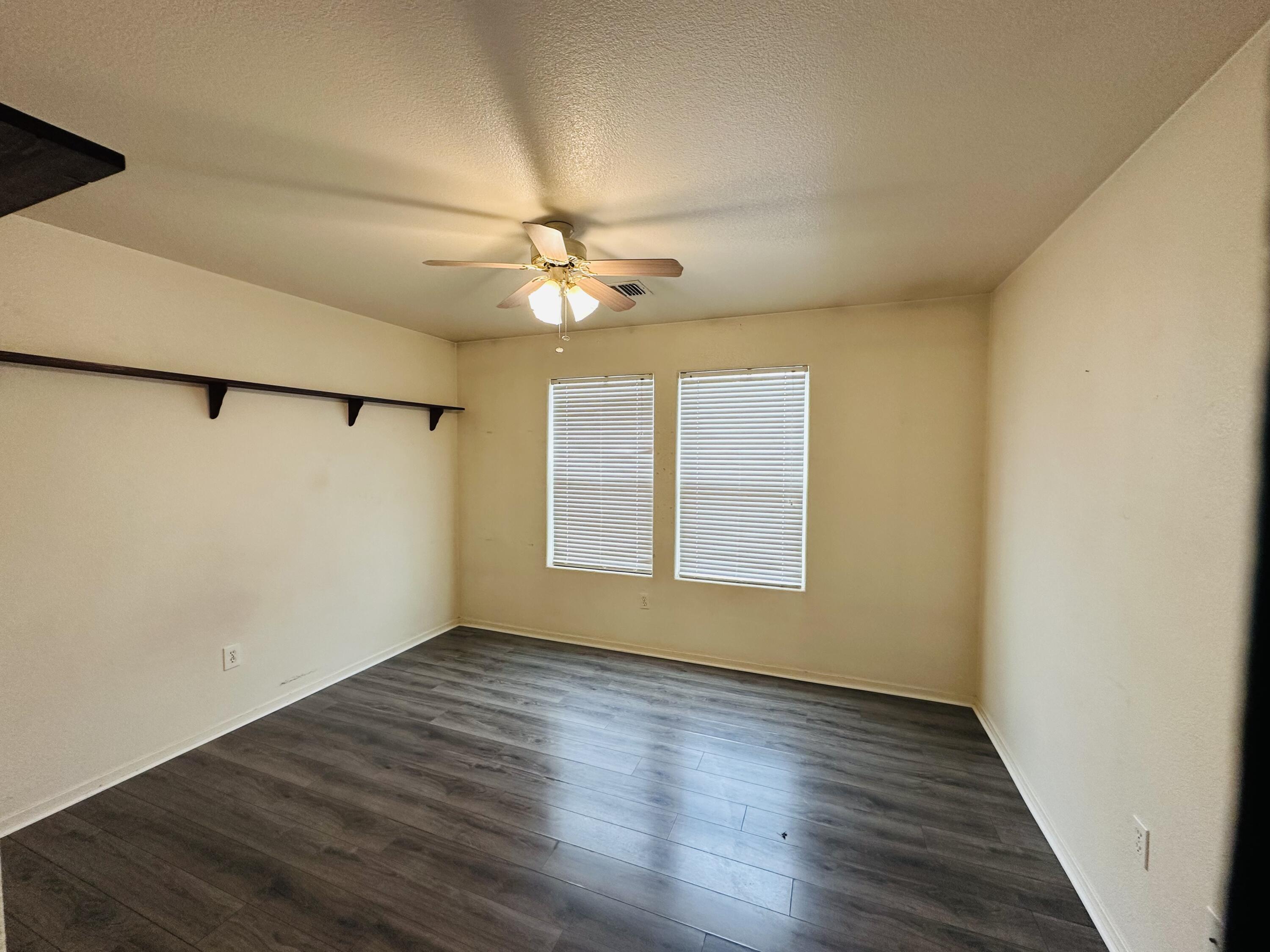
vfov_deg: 85.7
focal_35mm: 14
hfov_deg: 102.1
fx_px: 514
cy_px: 476
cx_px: 635
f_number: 2.2
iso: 160
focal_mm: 2.22
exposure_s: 1/60
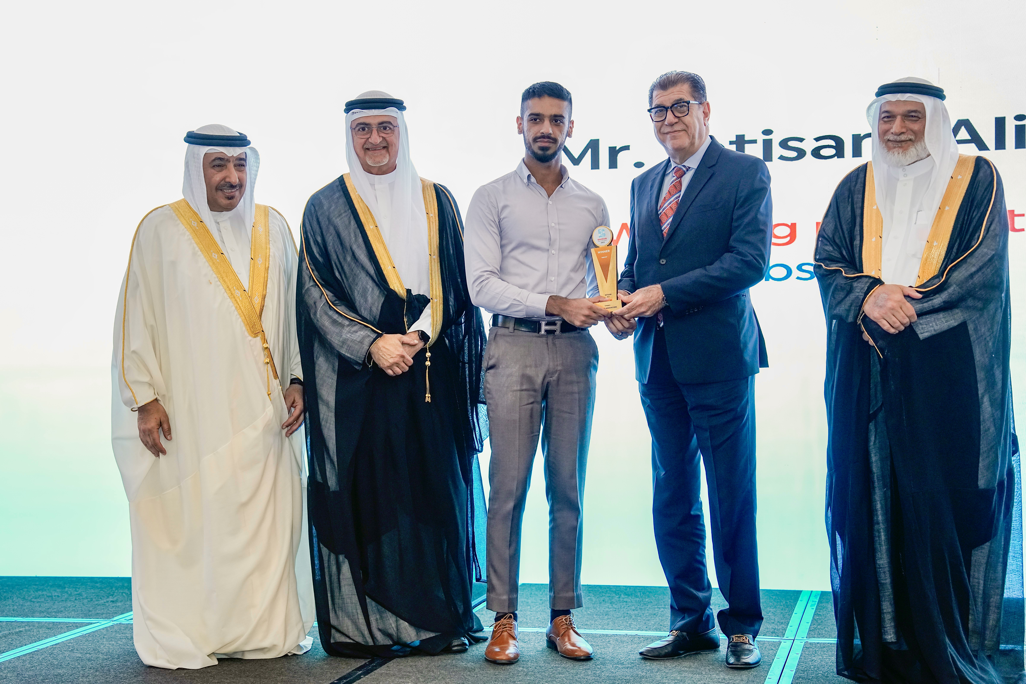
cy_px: 342
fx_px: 1567
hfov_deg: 36.2
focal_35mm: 55
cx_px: 513
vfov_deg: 24.6
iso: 1250
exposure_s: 1/200
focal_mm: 55
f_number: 3.5
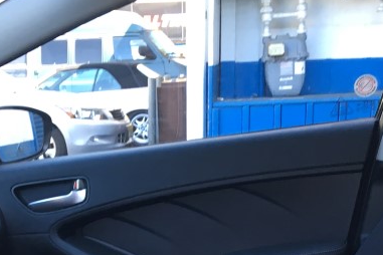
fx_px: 862
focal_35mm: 81
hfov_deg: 25.0
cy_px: 340
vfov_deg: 15.9
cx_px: 139
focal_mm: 4.15
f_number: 2.2
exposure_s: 1/40
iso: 25
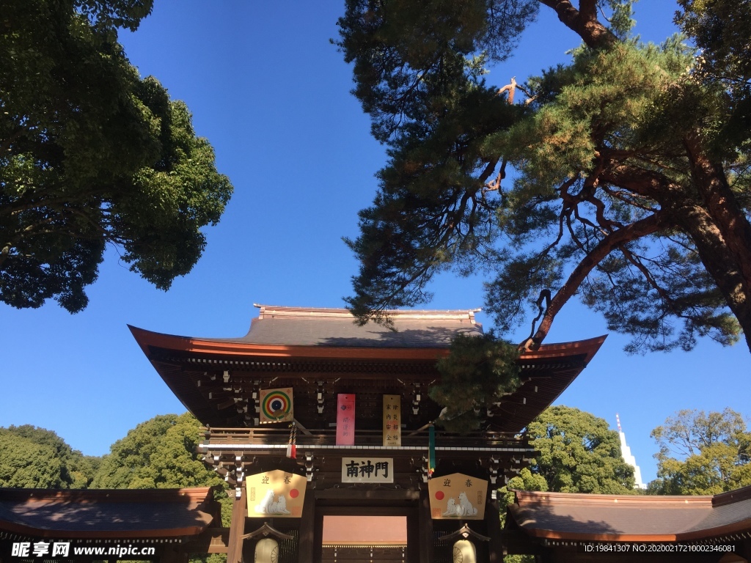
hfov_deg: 61.7
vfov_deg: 48.2
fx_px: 629
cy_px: 282
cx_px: 376
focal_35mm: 29
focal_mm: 4.15
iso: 32
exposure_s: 1/1014
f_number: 2.2
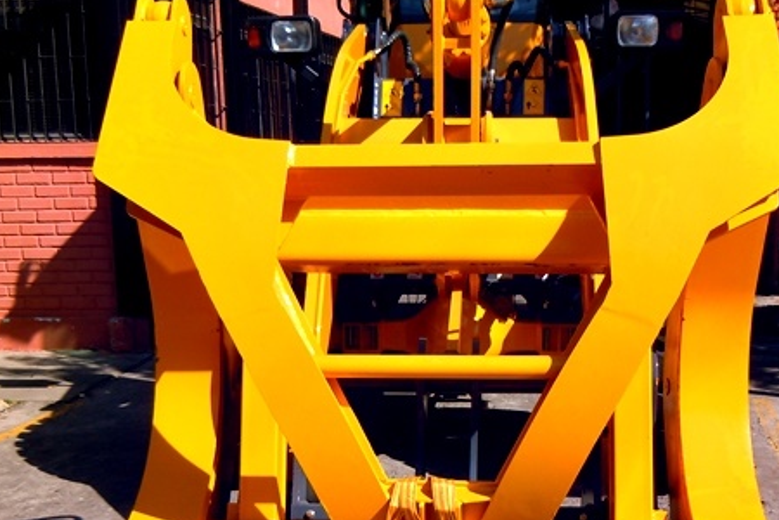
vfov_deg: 28.8
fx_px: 995
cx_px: 423
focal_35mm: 46
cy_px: 393
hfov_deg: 42.7
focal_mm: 5.4
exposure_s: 1/250
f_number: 7
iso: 100
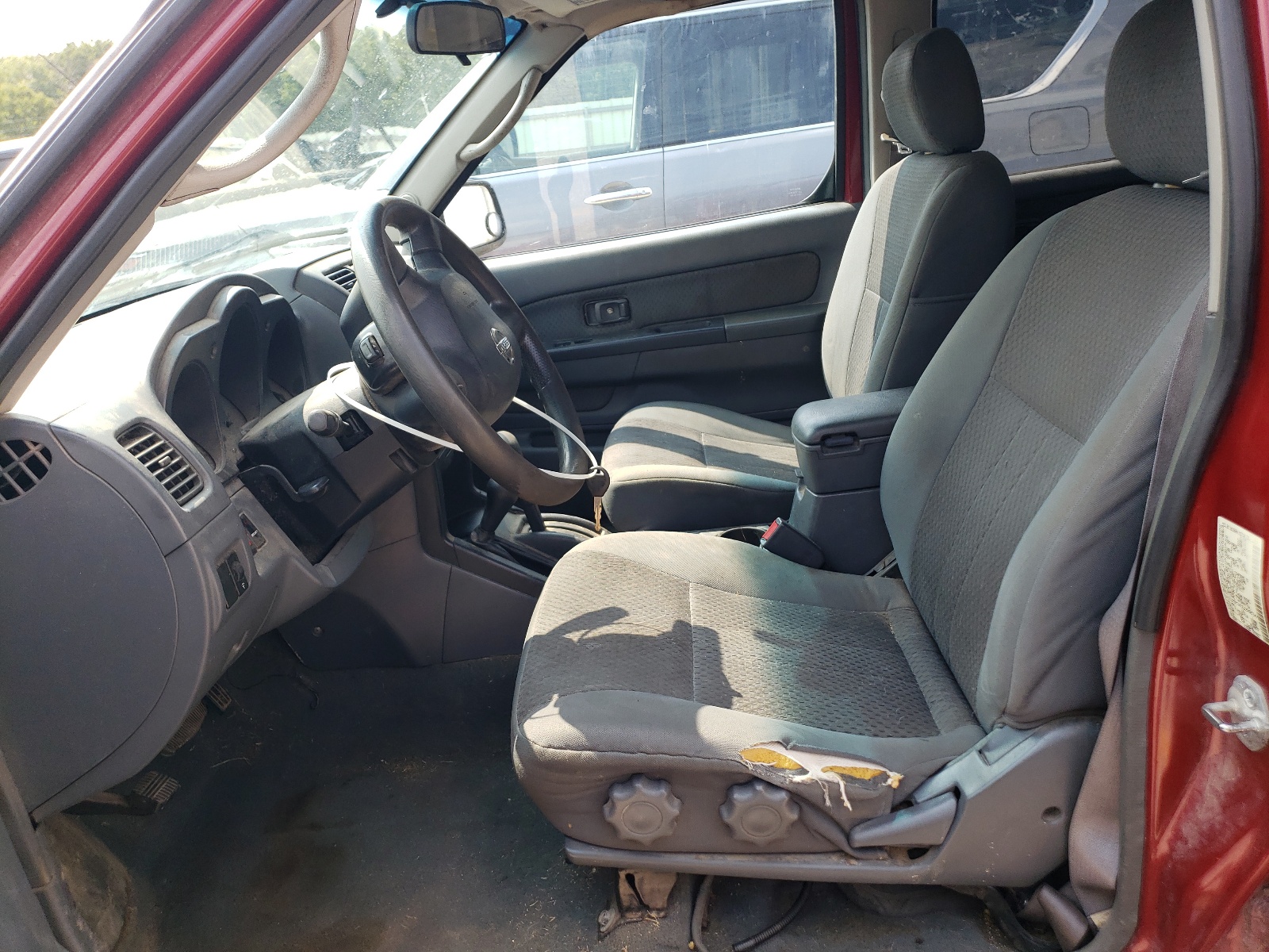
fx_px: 953
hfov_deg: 67.3
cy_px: 476
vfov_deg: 53.1
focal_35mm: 26
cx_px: 634
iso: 50
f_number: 1.5
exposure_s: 1/476
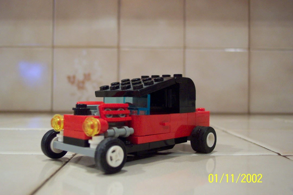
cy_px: 98
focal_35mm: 38
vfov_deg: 35.1
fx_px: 309
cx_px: 146
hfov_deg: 50.7
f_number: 2.8
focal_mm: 8
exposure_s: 1/30
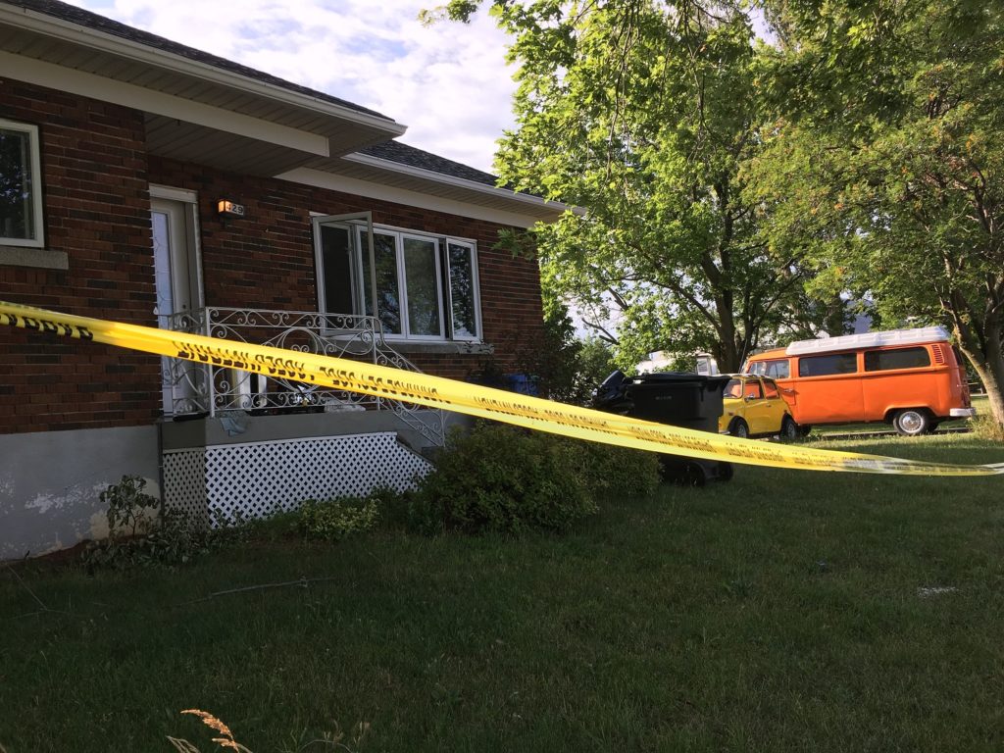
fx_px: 841
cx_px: 502
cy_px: 376
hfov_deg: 61.7
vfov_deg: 48.2
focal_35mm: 29
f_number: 2.2
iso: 25
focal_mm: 4.15
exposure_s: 1/534
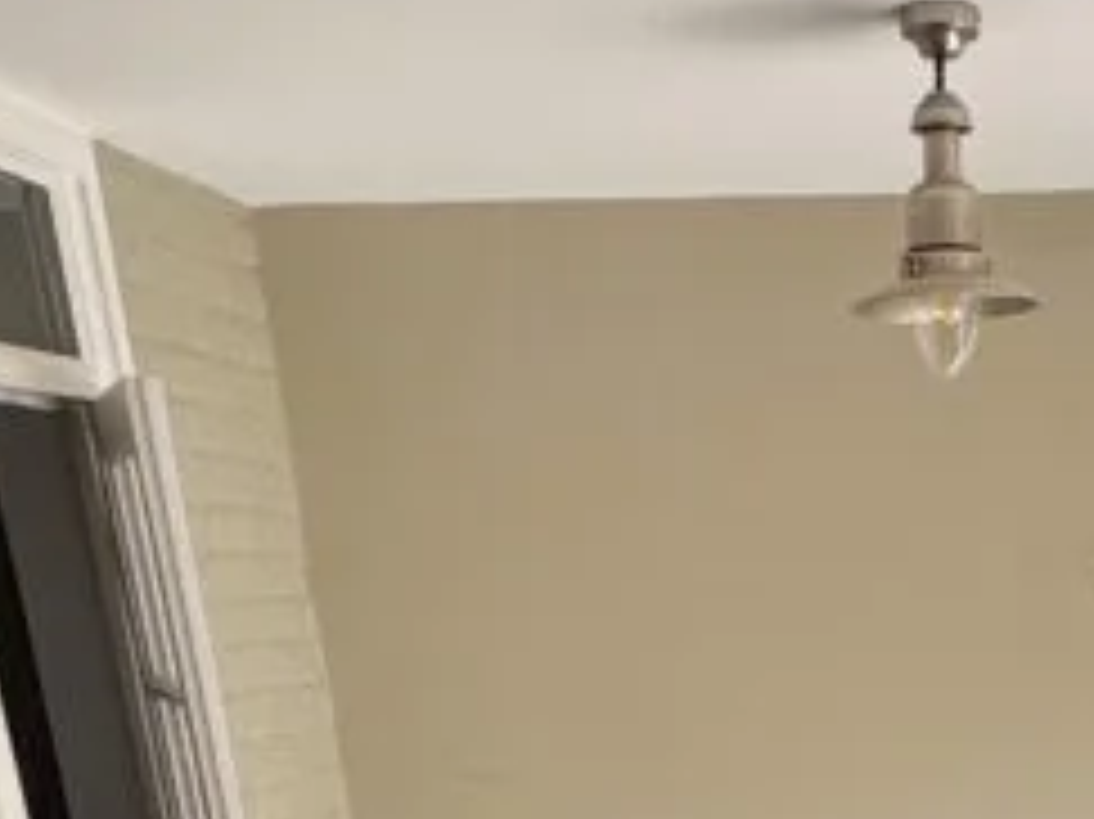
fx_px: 1864
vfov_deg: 18.6
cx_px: 981
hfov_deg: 31.2
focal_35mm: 59
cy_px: 1516
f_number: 2.2
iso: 40
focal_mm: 2.22
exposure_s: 1/529
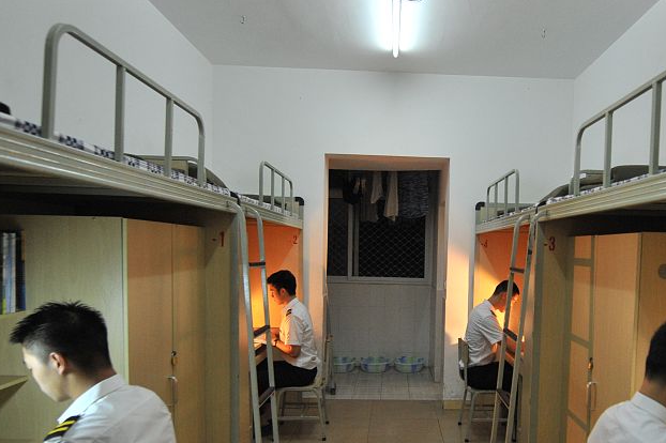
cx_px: 428
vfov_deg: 47.3
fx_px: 499
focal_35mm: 27
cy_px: 288
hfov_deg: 66.1
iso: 1600
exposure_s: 1/320
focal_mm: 14
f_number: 3.2
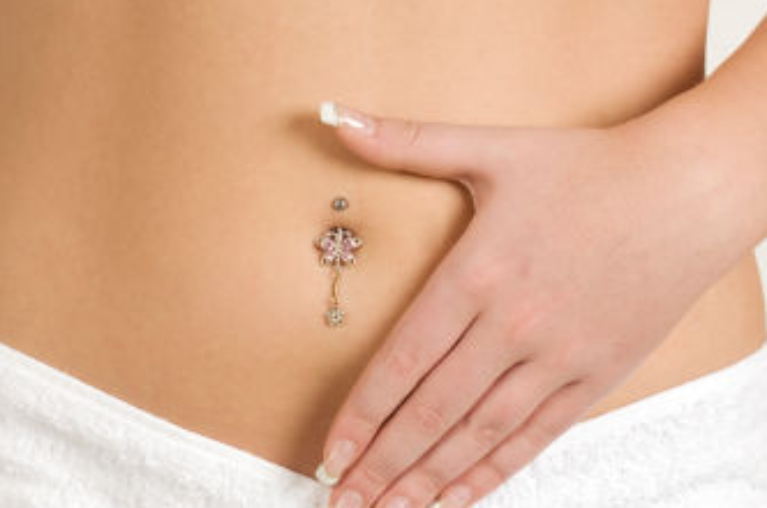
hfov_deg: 8.3
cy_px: 268
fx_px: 5316
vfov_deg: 5.5
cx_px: 379
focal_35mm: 250
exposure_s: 1/125
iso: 100
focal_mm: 130
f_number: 5
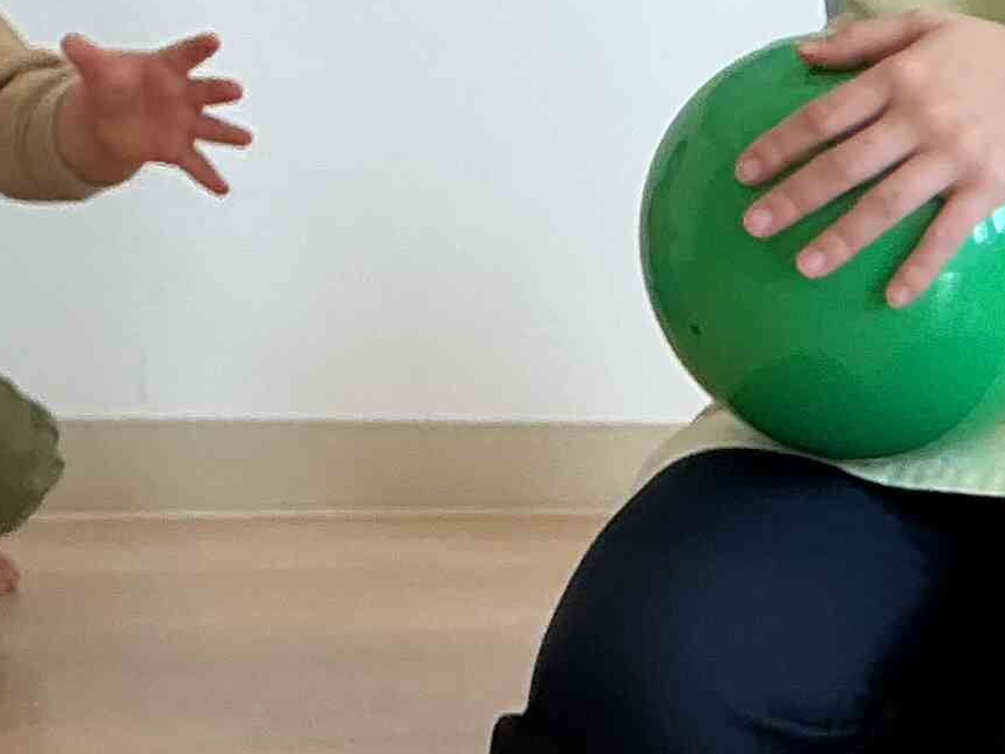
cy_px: 857
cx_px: 1923
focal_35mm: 135
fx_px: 3921
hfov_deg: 12.9
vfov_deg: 10.8
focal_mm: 3
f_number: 1.8
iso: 25
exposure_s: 1/120
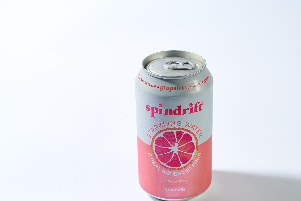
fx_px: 753
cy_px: 115
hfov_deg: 22.6
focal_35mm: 90
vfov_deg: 15.2
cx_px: 174
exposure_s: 1/125
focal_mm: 70
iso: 125
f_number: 10
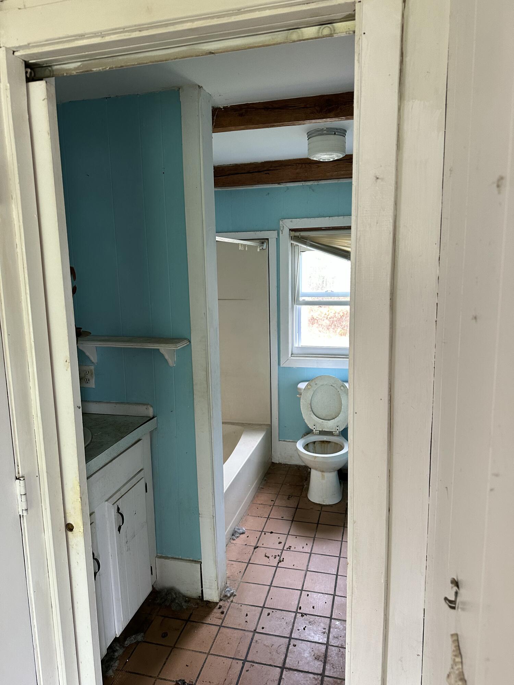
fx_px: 475
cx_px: 257
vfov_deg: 71.6
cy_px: 342
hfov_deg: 56.8
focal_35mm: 24
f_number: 1.78
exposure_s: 1/60
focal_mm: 6.86
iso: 250
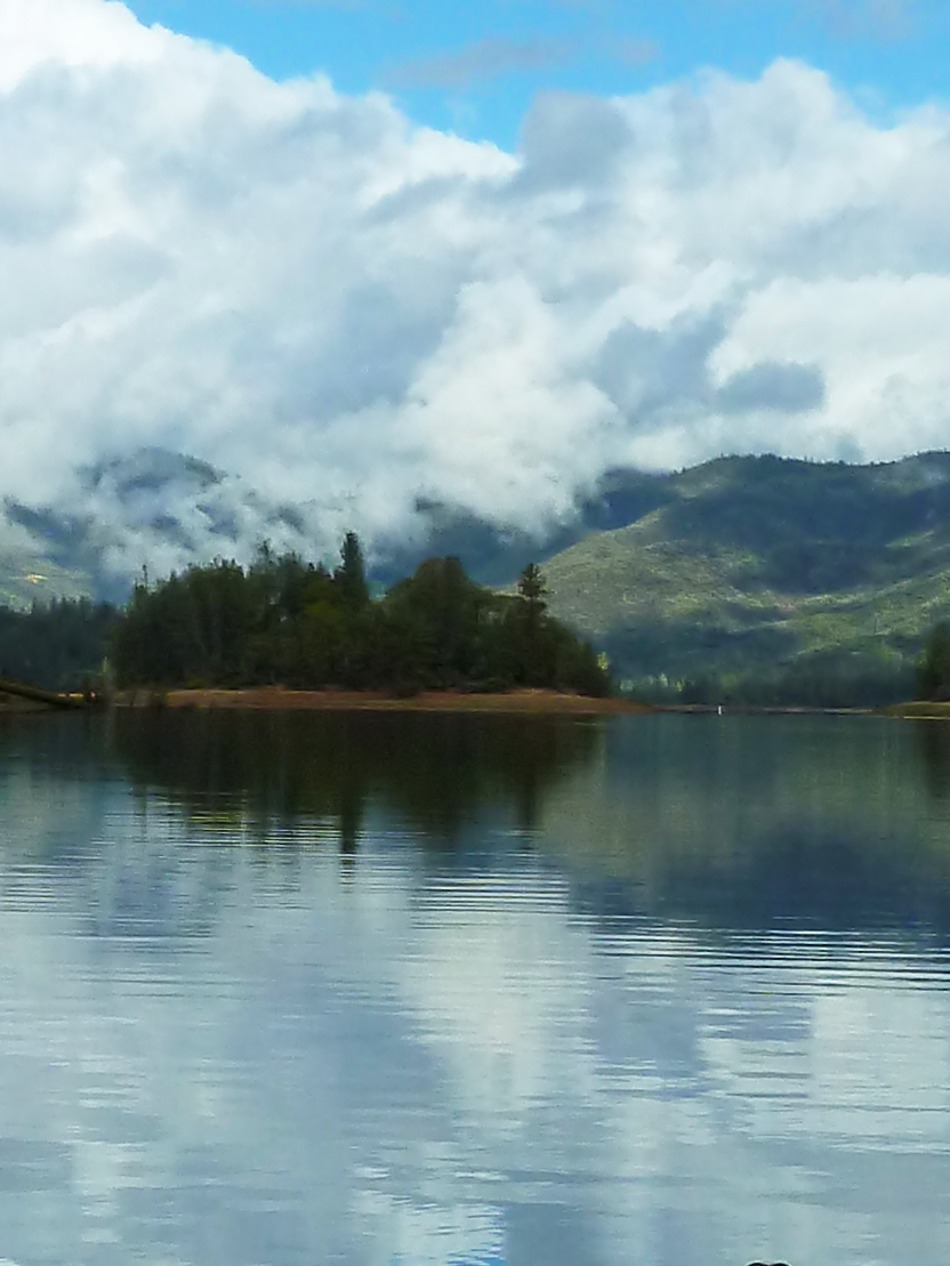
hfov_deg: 14.6
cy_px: 1055
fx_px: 3695
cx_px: 653
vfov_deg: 19.2
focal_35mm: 101
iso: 160
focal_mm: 4.9
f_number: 10
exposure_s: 1/160
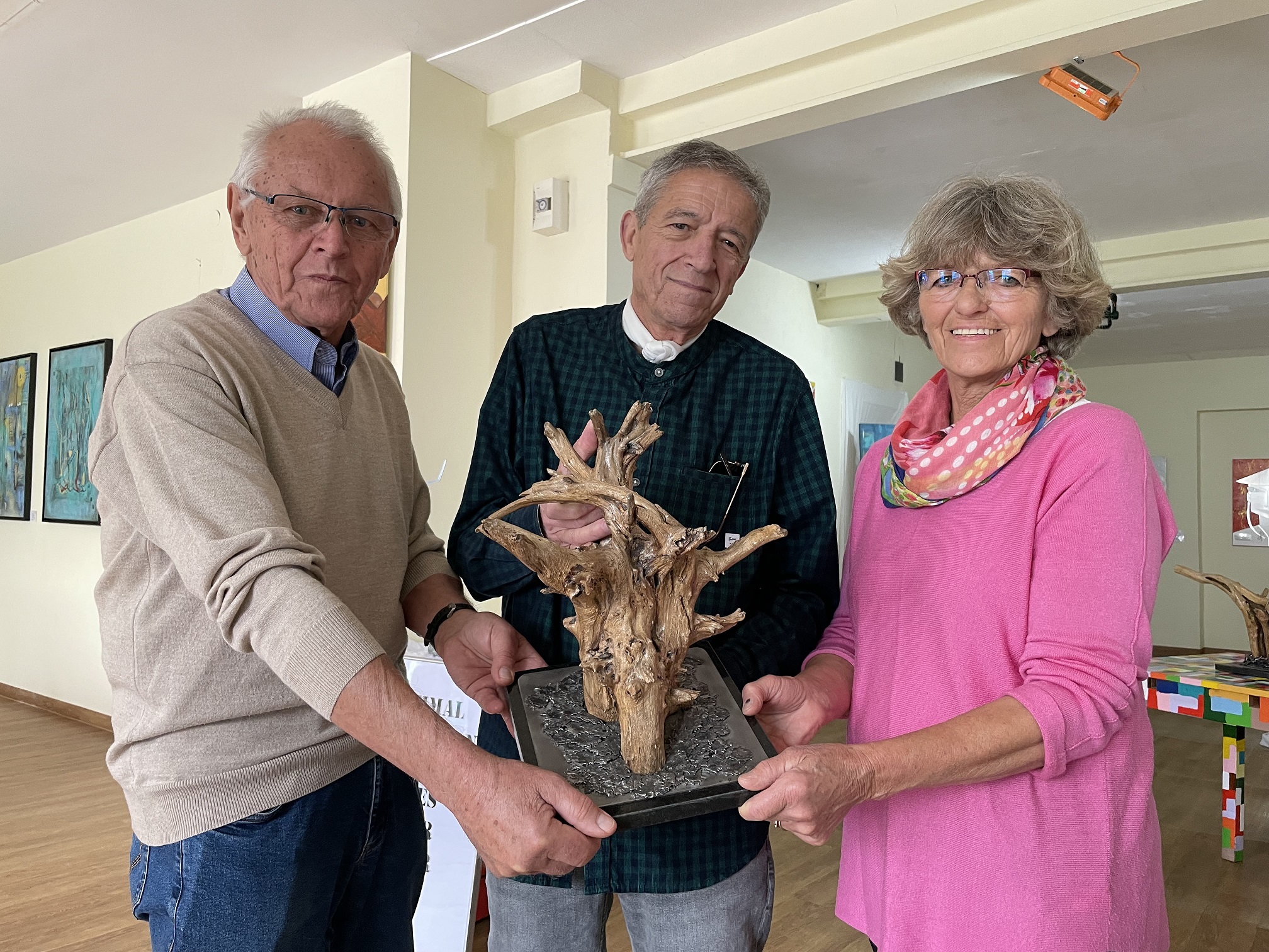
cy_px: 476
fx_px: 953
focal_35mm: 26
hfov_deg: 67.3
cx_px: 634
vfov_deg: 53.1
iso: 160
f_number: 1.6
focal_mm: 4.2
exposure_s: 1/60
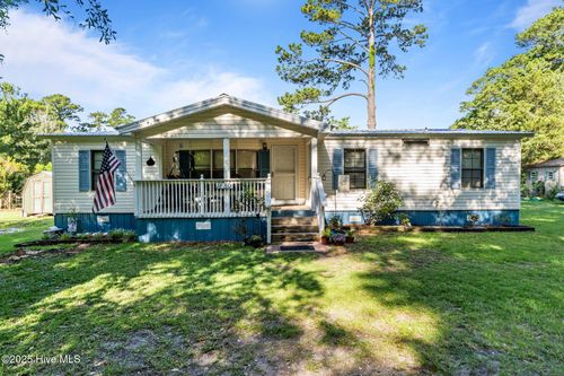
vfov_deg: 59.5
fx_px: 329
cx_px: 282
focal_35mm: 21
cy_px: 188
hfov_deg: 81.2
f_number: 7.1
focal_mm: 21
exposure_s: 1/250
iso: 400
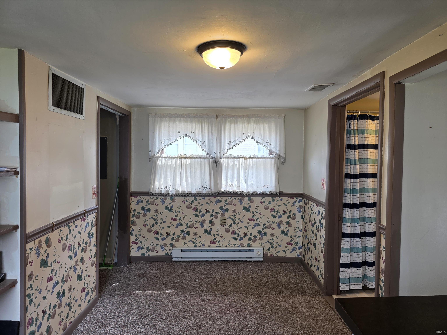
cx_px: 224
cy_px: 168
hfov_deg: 73.9
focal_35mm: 23
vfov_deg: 58.9
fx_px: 297
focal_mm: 6.3
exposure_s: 1/120
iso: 80
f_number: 1.7
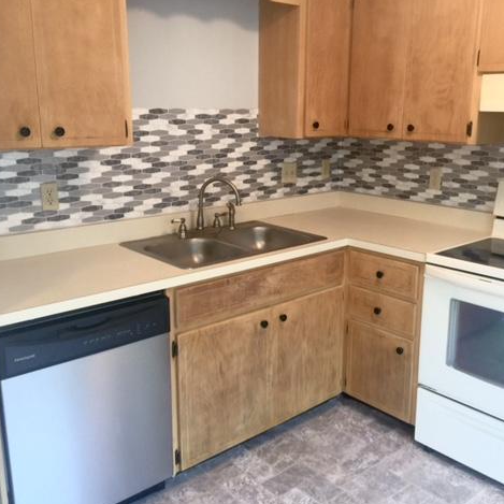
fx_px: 577
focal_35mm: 35
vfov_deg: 47.2
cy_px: 253
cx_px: 284
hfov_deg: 47.1
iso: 32
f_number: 2.2
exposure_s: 1/15
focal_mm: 4.15
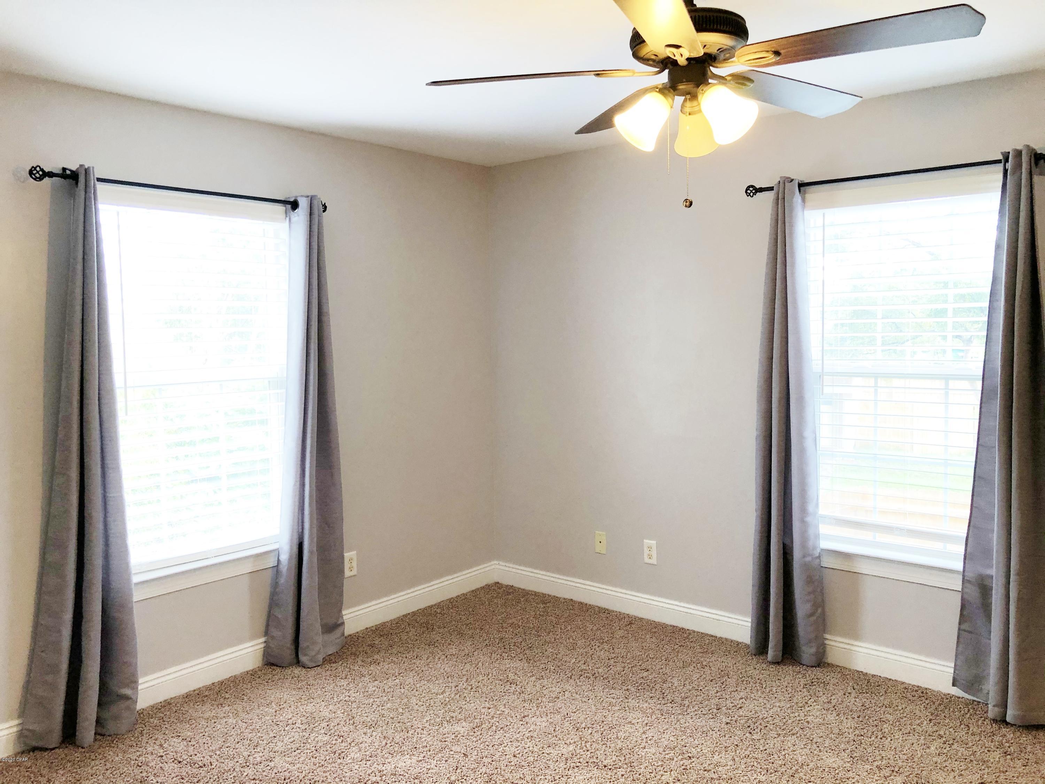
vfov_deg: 49.7
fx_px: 845
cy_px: 392
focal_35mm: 28
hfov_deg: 63.4
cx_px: 522
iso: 25
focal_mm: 3.99
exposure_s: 1/30
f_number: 1.8
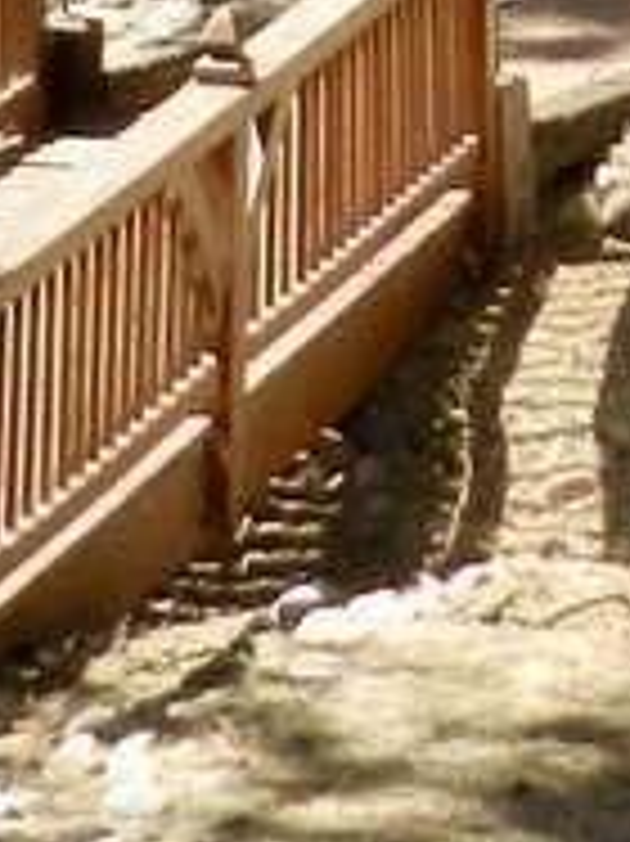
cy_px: -1279
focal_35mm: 260
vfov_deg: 7.1
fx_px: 6316
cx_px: 378
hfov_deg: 5.7
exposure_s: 1/320
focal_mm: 6.7
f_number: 4
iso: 160
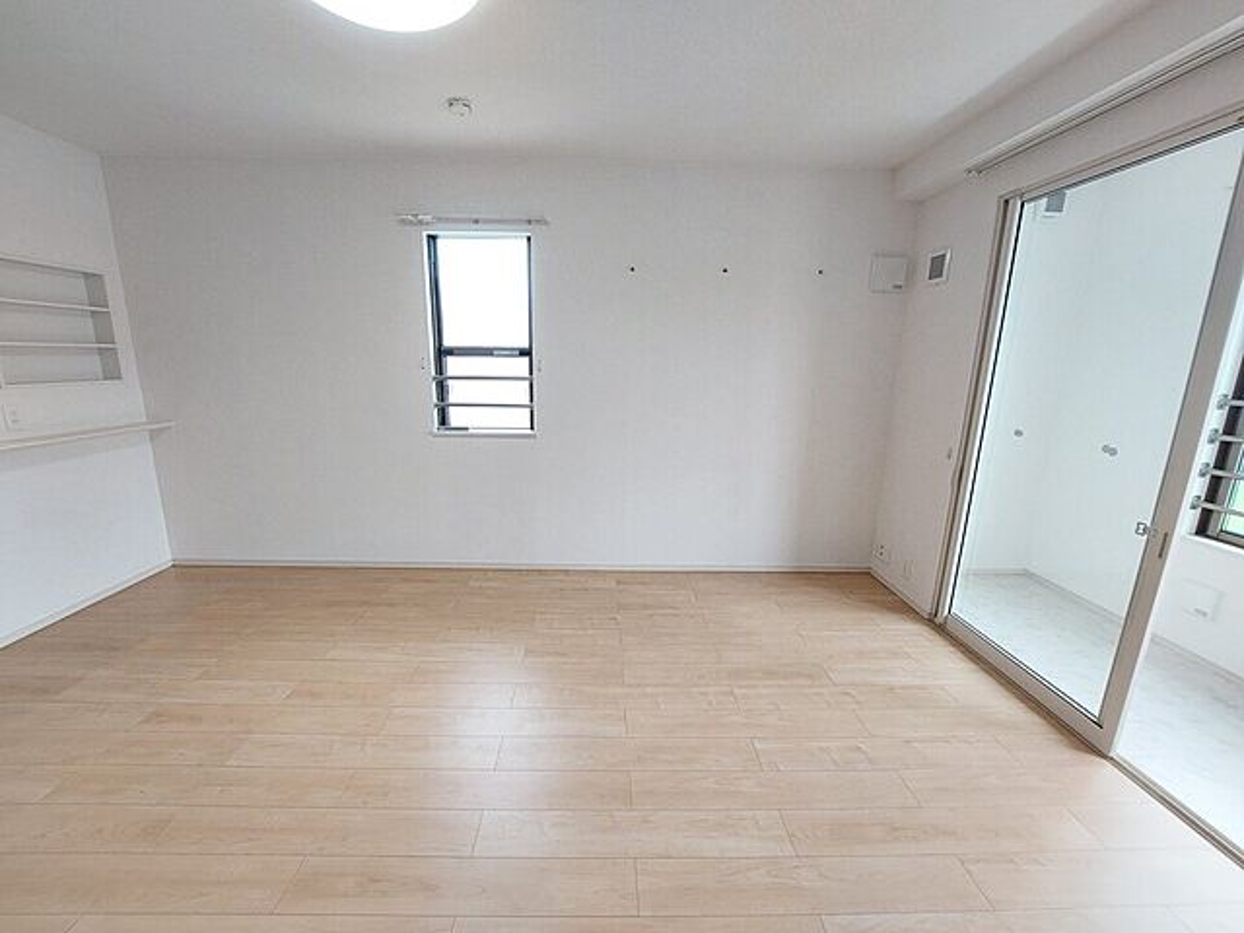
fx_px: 467
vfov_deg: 89.9
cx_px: 622
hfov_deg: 106.2
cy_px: 466
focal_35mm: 13
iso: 80
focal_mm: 1.74
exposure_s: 1/60
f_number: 2.2
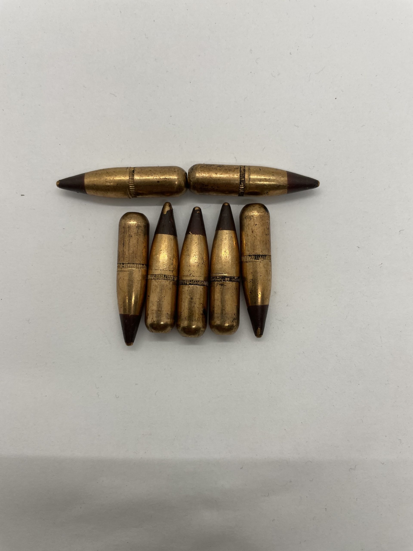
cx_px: 206
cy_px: 276
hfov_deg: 53.1
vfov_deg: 67.3
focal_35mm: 26
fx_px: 414
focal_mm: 4.2
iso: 32
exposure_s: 1/373
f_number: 1.6
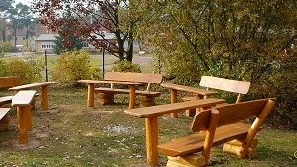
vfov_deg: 23.4
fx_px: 402
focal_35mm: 51
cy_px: 114
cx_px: 103
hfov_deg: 40.2
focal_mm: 5.2
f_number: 2.8
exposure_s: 1/250
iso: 80
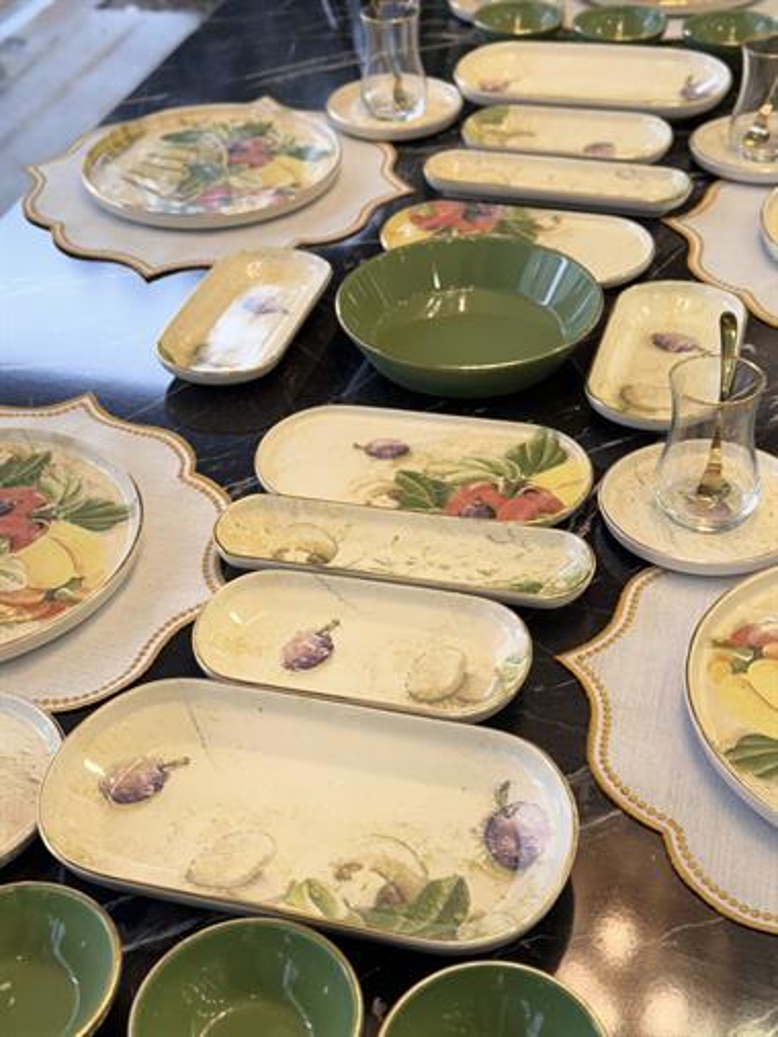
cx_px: 389
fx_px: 1437
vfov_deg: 39.6
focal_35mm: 48
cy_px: 518
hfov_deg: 30.3
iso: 50
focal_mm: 6.86
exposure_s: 1/143
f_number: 1.78
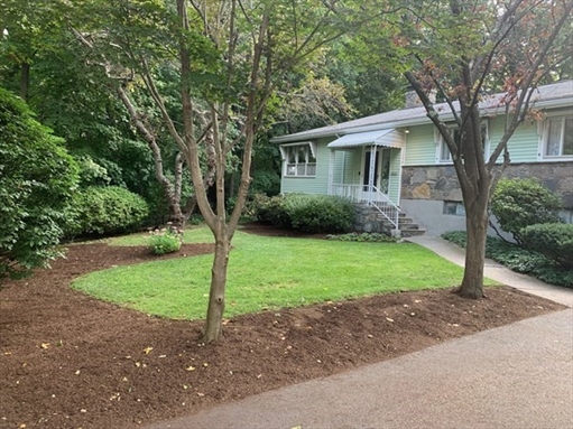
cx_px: 286
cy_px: 214
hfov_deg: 67.3
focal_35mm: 26
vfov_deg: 53.0
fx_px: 430
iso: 64
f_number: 1.8
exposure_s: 1/121
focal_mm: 4.25
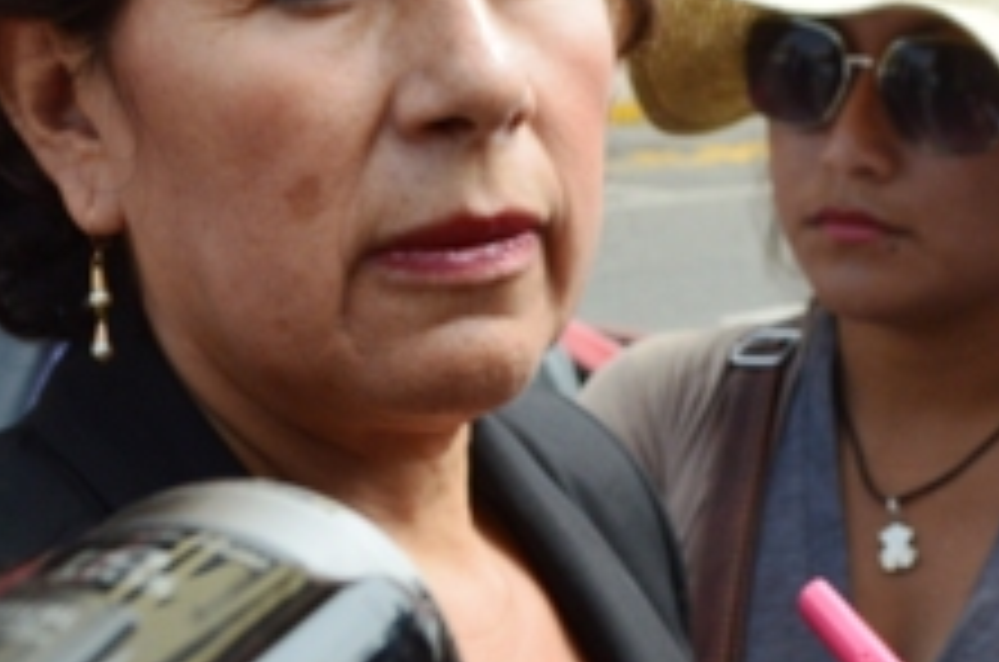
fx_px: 2880
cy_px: 113
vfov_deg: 13.0
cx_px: 567
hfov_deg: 19.7
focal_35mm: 104
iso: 400
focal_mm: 24
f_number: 11
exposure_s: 1/400
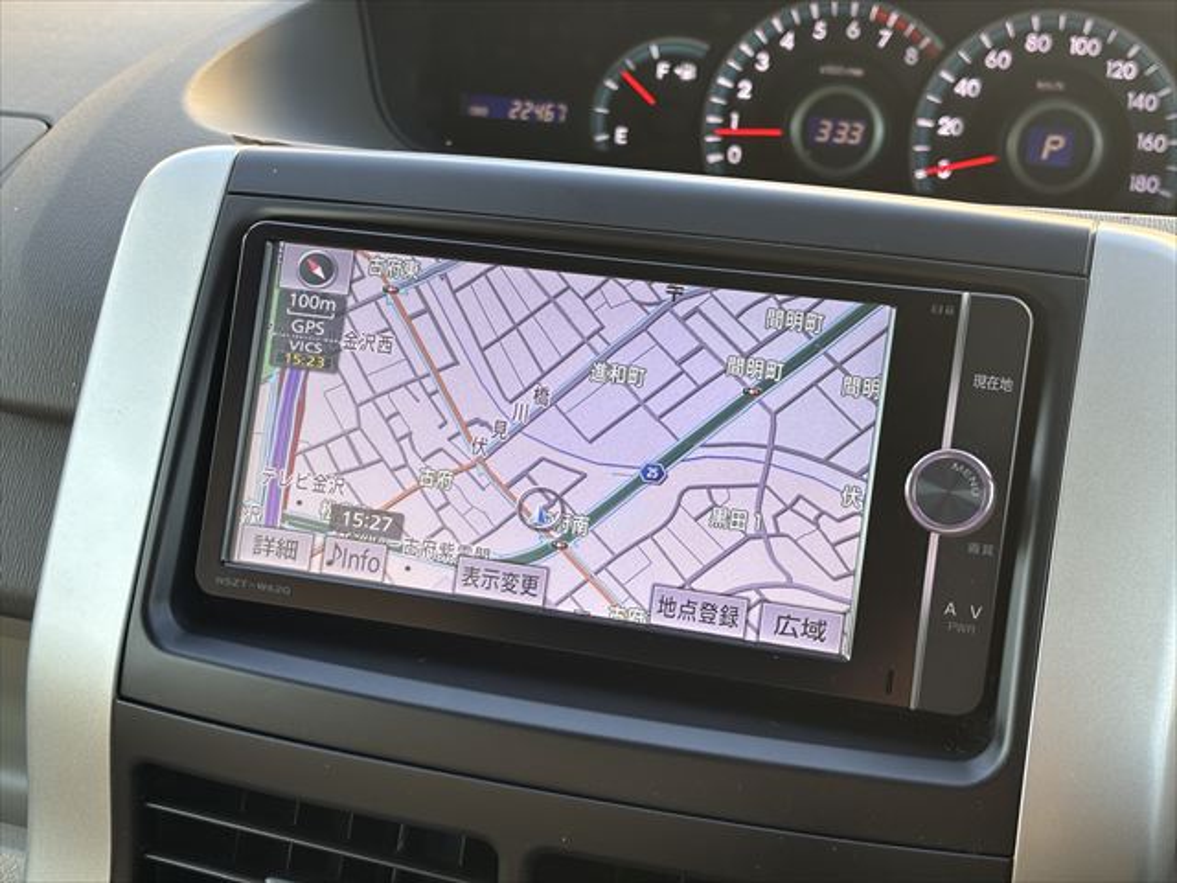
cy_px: 442
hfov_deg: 36.8
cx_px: 588
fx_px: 1768
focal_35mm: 52
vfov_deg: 28.0
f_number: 1.6
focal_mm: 5.96
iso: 32
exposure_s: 1/91
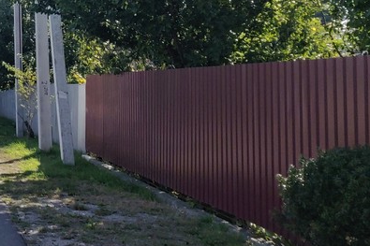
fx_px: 812
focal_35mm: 79
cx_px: -71
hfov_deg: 23.5
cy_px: 47
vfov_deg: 17.1
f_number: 1.7
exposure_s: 1/3237
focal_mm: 4.25
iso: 100
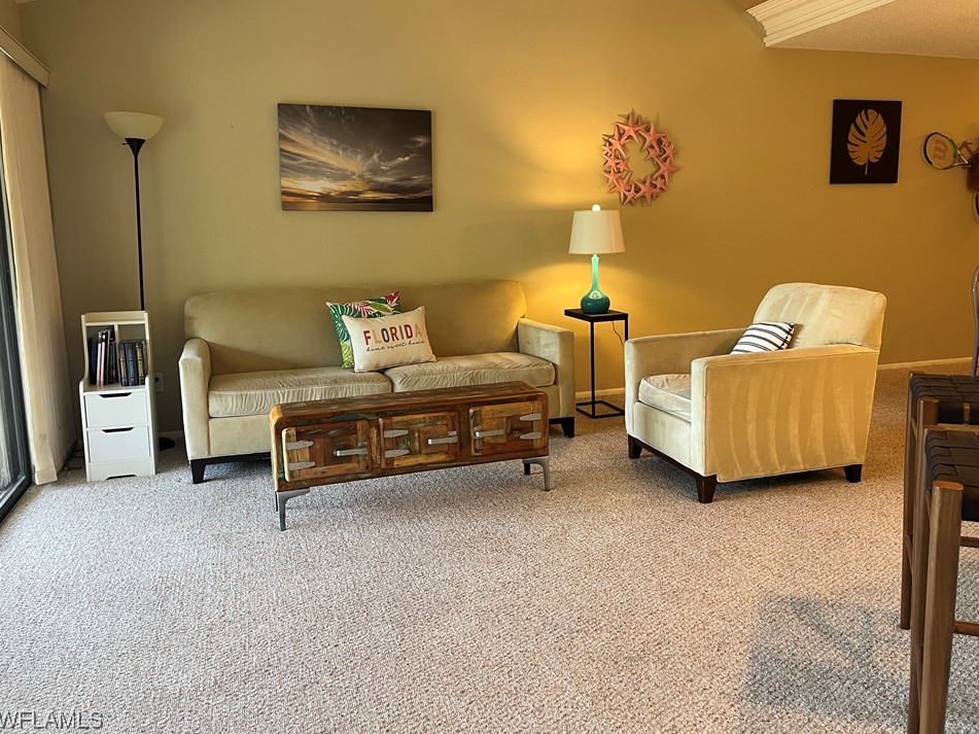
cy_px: 347
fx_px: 792
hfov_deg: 63.4
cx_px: 503
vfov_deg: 49.7
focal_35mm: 28
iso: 100
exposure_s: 1/60
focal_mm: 5.1
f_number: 1.6
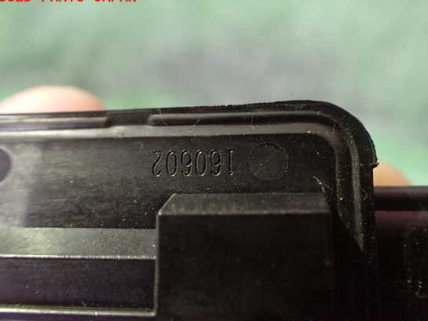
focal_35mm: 33
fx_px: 408
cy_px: 163
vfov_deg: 43.0
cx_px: 229
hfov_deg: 55.3
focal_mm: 5.4
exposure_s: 1/30
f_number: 2.3
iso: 1250
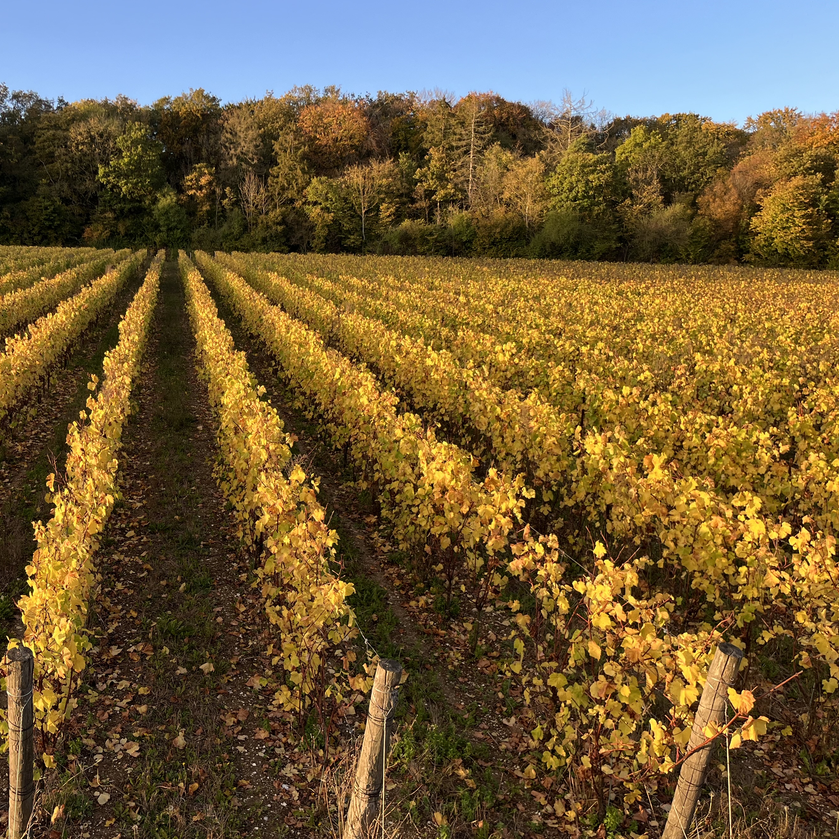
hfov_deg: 45.4
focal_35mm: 35
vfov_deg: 47.2
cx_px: 201
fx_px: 960
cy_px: 380
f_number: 1.6
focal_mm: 5.1
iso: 50
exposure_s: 1/463
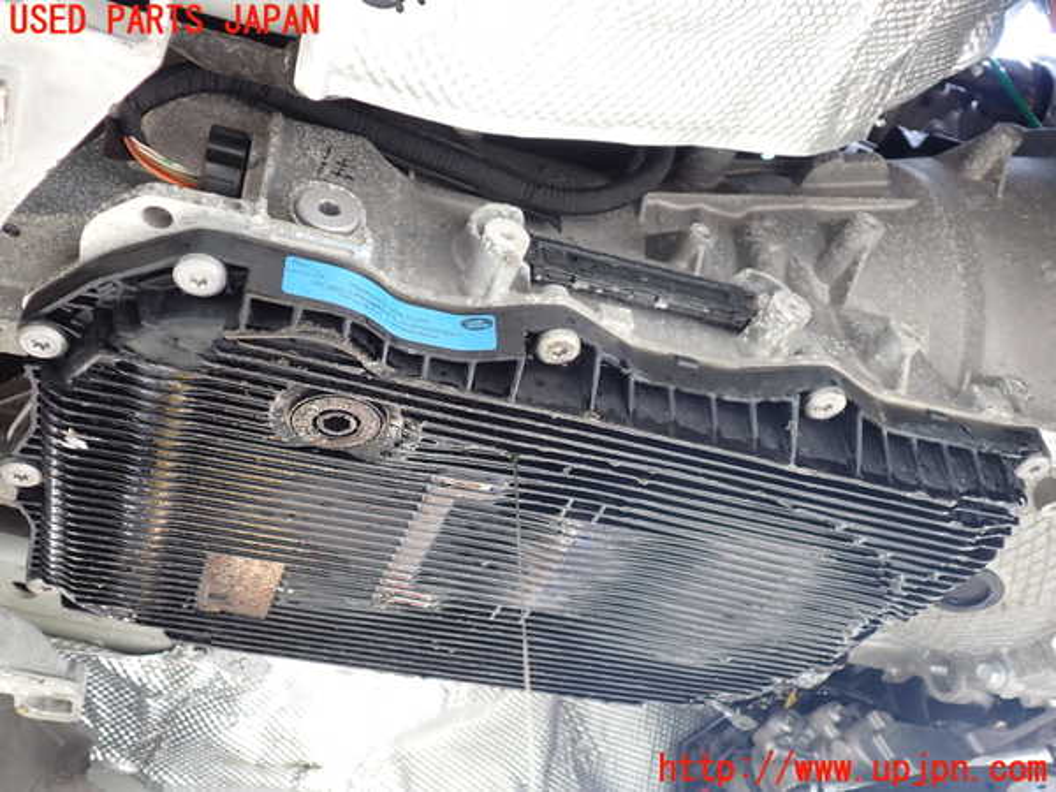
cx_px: 528
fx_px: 915
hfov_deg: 60.0
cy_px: 396
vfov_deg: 46.8
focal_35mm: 30
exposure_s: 1/40
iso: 200
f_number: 2.3
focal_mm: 5.4
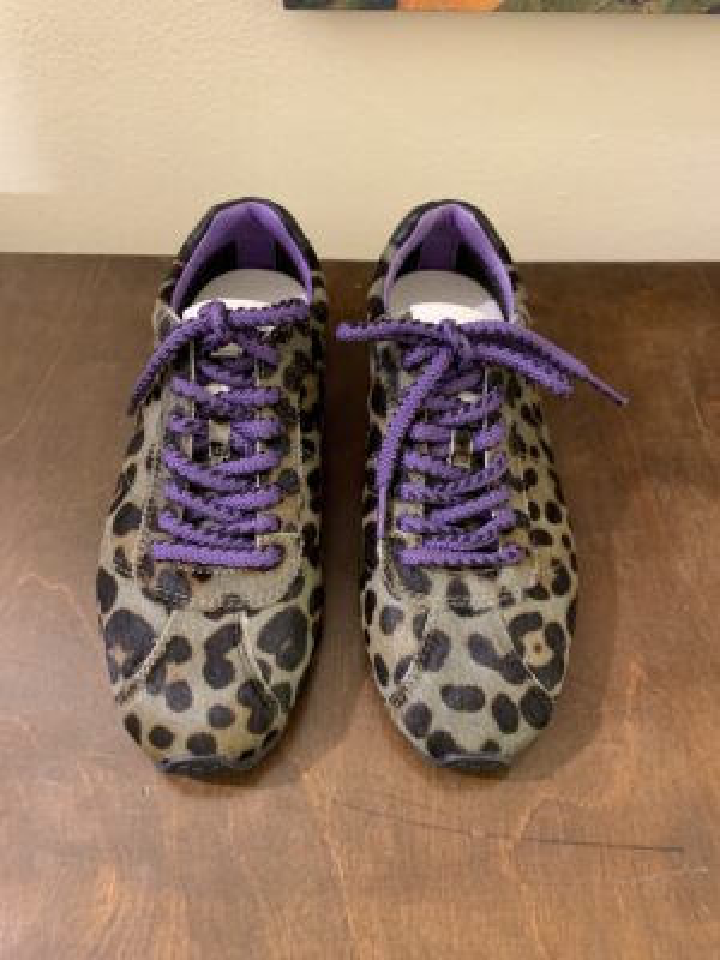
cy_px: 480
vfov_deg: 67.3
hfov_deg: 53.1
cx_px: 360
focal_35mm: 26
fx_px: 721
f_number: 1.8
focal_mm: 4.25
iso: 320
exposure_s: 1/33
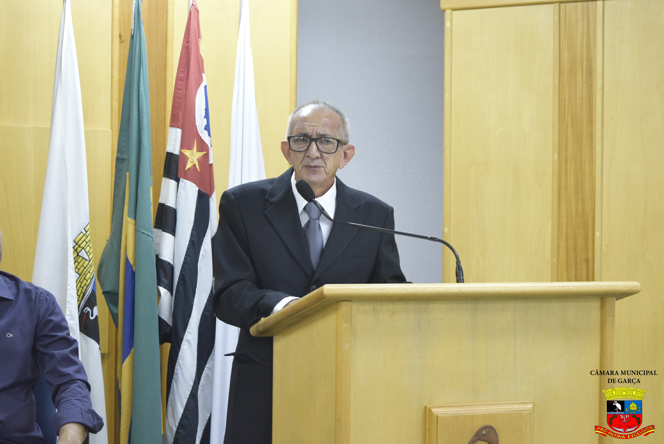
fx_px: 1523
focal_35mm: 82
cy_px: 222
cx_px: 332
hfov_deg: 24.6
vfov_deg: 16.6
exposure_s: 1/100
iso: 3600
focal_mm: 55
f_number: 5.6
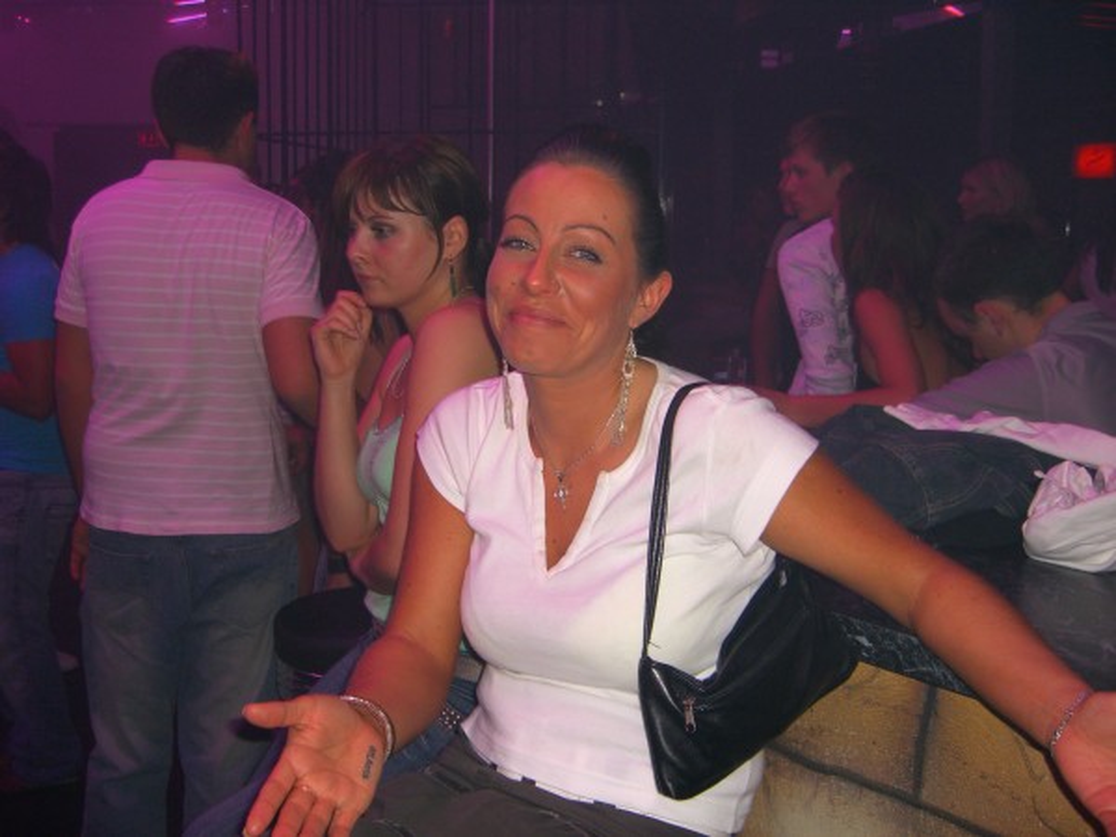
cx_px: 558
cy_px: 418
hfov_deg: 49.0
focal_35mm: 38
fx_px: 1225
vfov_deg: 37.7
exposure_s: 1/60
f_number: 2.8
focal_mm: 7.9
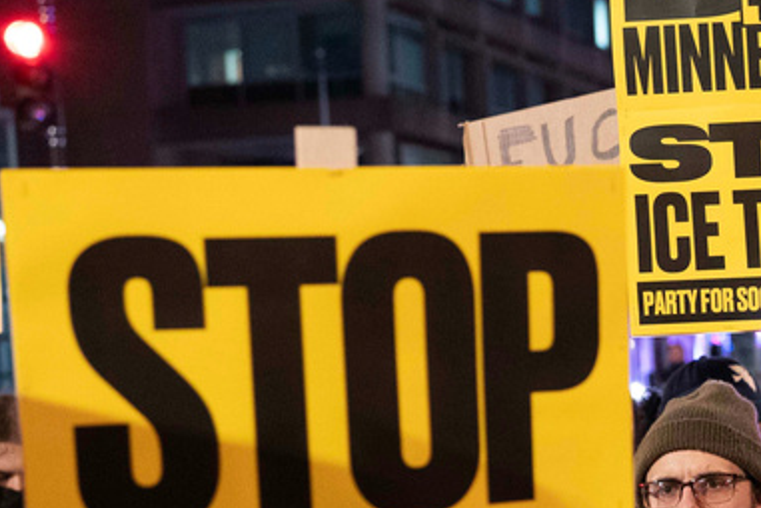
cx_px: 1005
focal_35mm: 94
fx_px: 1987
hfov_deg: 19.8
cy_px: 445
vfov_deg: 14.4
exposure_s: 1/100
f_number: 2.5
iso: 6400
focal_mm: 35
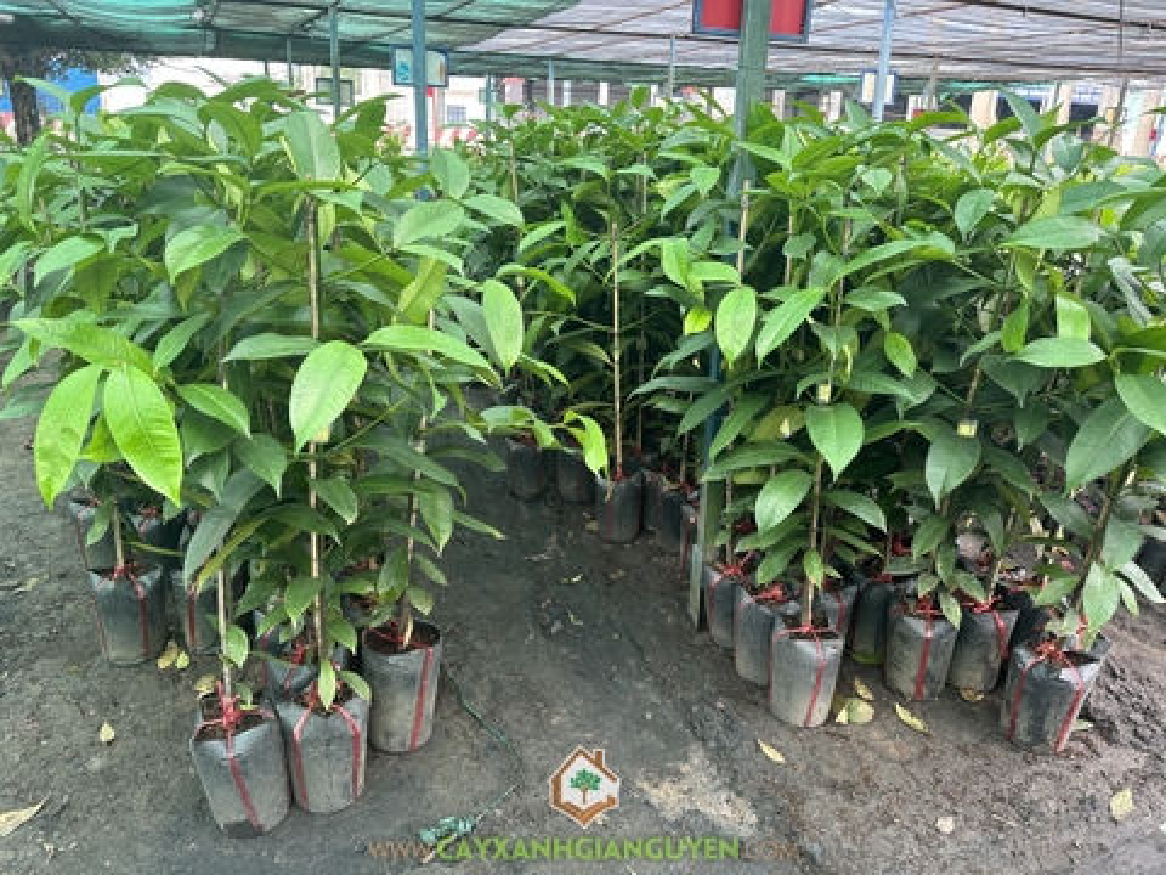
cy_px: 438
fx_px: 808
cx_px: 583
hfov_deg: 71.6
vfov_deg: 56.8
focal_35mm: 24
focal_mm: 6.86
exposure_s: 1/137
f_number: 1.78
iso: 100
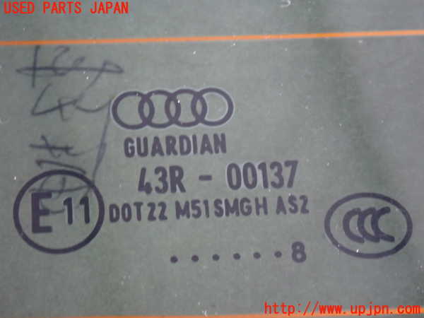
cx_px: 212
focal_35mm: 100
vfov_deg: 14.8
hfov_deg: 19.6
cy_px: 159
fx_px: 1225
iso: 800
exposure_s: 1/40
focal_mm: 18
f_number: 4.9
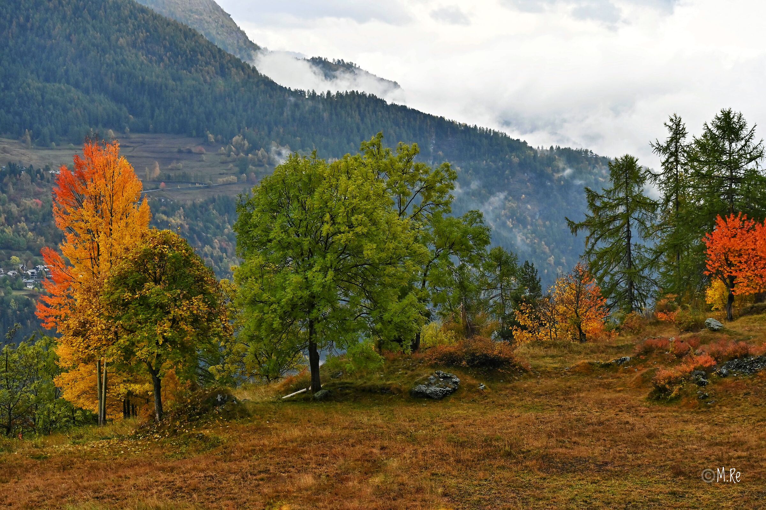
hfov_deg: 19.5
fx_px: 2233
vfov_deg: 13.0
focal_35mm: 105
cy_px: 255
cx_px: 383
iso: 1000
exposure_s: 1/1250
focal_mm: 105
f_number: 5
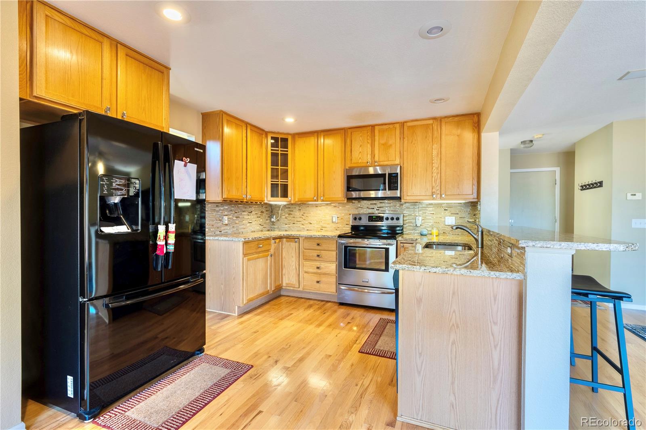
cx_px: 323
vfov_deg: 73.7
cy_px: 215
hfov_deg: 96.7
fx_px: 287
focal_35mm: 16
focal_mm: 16
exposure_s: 1/10
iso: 200
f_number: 8
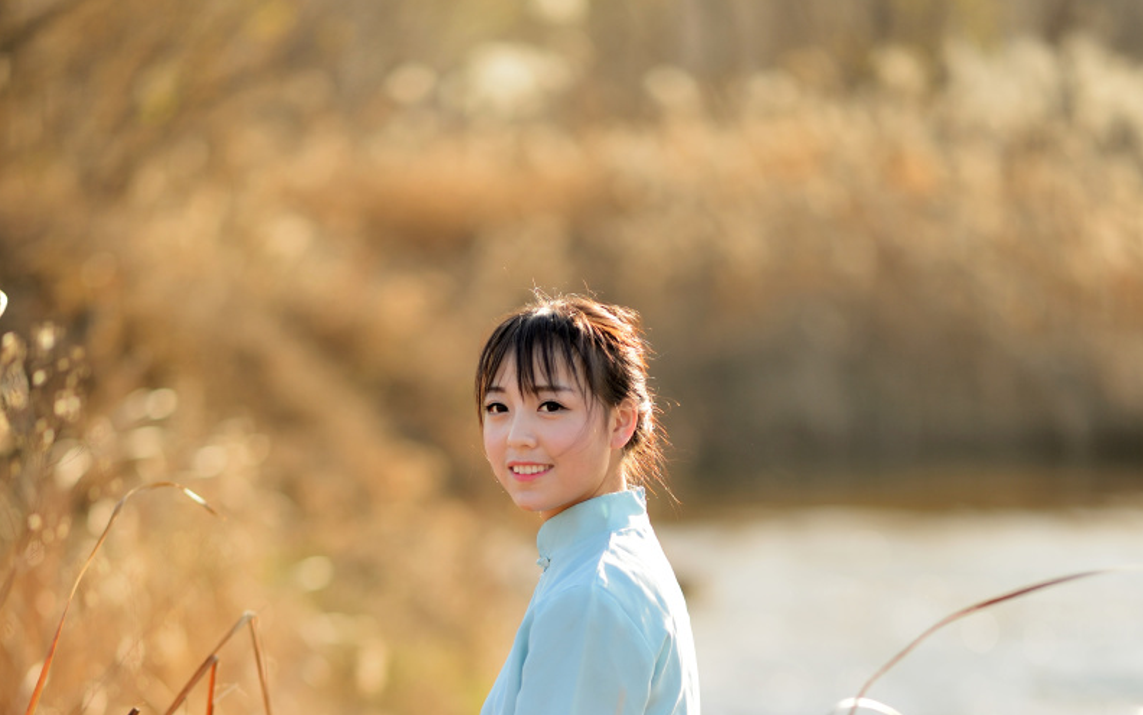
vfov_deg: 8.1
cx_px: 569
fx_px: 5046
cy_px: 686
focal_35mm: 162
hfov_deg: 12.9
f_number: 1.4
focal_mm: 105
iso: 100
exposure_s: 1/1250
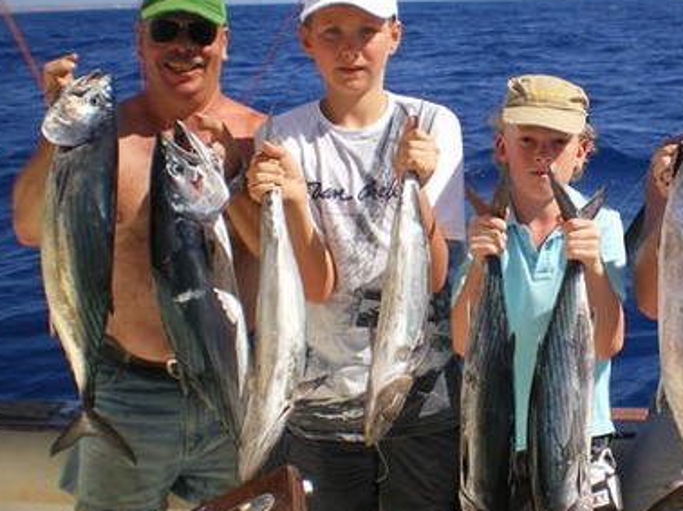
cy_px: 228
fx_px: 1183
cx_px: 542
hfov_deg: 31.4
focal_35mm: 60
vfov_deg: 24.4
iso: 50
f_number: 4.6
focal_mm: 6.3
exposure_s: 1/500
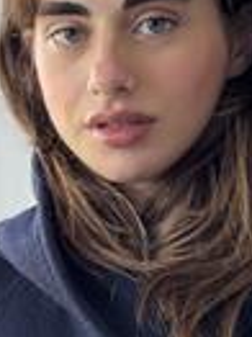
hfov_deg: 7.6
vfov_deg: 10.0
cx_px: 170
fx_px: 1896
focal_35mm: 195
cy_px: 390
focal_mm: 6.76
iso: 80
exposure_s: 1/121
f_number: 1.78
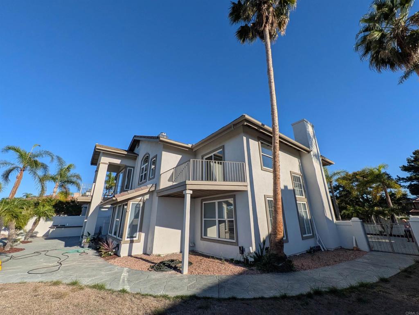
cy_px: 158
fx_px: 157
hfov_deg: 106.2
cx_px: 210
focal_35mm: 13
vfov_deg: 89.9
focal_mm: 1.54
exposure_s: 1/2049
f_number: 2.2
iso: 34
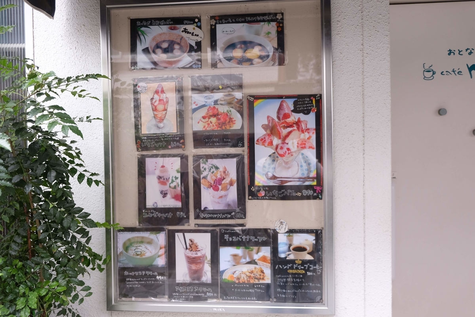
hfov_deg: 57.2
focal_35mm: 33
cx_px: 238
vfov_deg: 40.0
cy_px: 158
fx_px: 435
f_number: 3.2
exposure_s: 1/80
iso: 250
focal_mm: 22.3
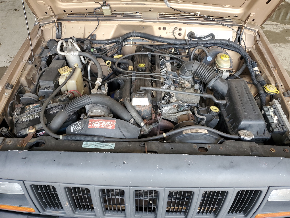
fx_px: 218
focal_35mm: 26
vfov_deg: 53.1
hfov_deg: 67.3
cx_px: 145
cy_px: 109
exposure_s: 1/60.2
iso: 64
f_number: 1.5
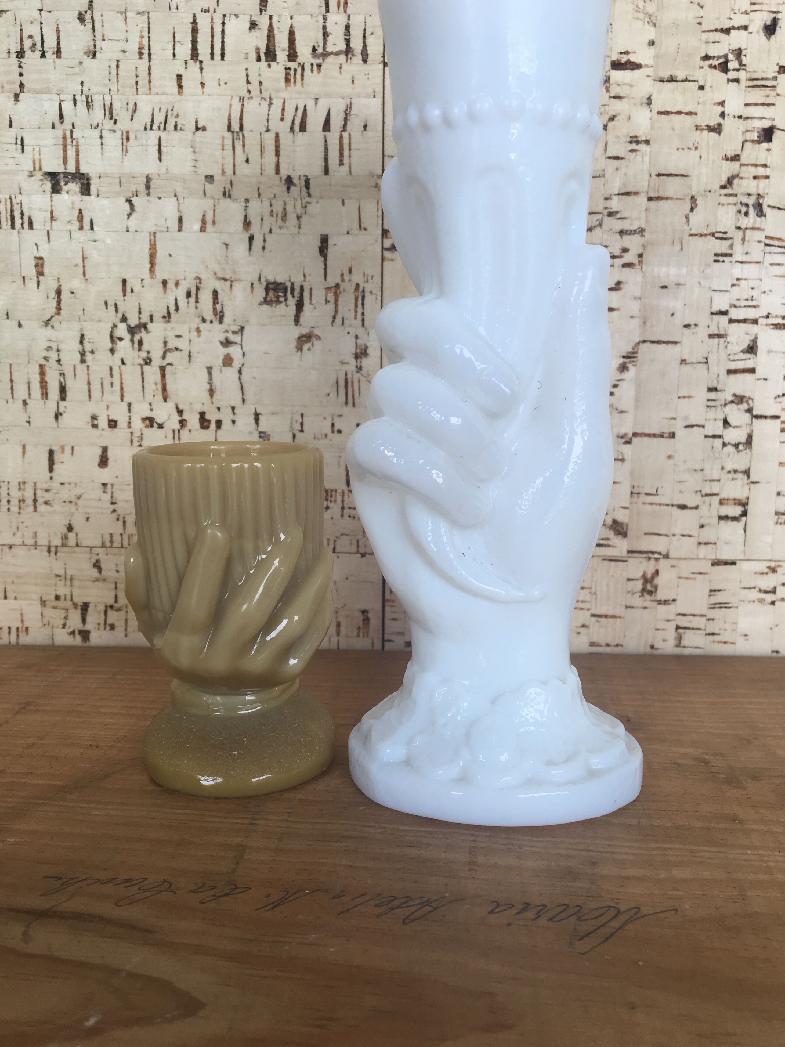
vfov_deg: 60.0
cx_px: 403
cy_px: 524
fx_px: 907
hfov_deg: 46.8
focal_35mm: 30
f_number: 2.2
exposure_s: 1/100
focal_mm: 4.15
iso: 32
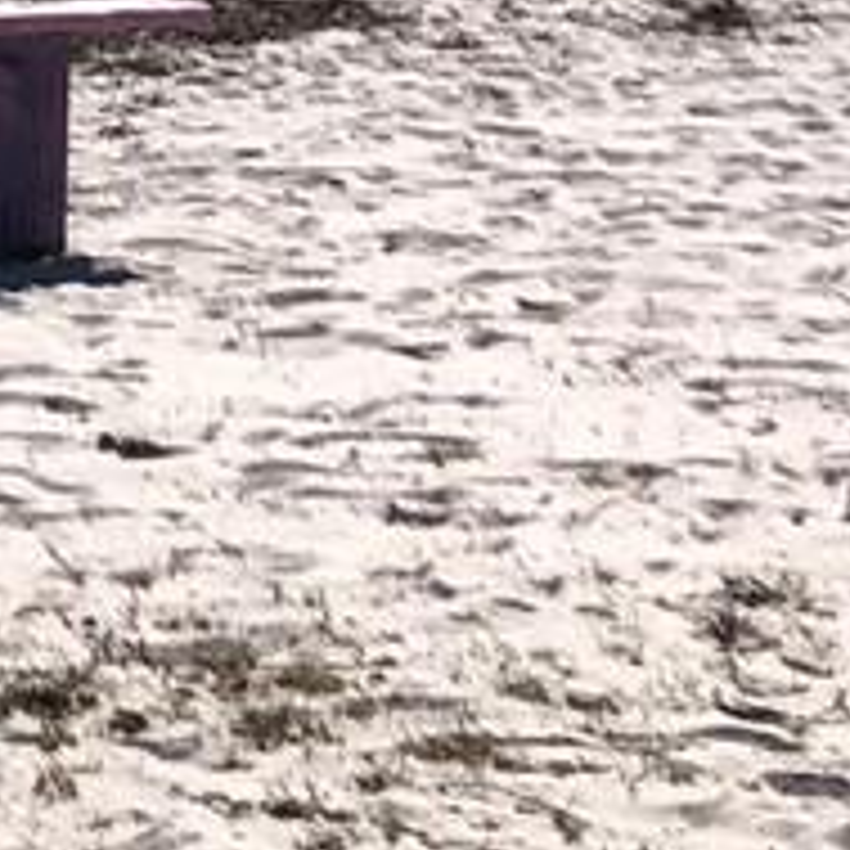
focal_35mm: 210
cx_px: -436
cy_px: -1403
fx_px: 5834
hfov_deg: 8.2
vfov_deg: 7.6
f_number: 1.8
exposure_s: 1/4367
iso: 20
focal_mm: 4
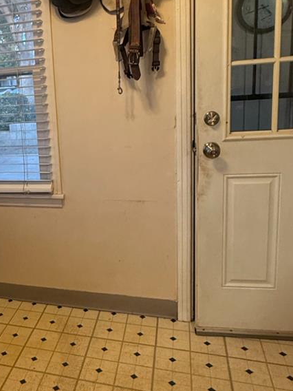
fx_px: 418
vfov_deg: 50.0
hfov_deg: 35.8
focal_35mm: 37
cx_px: 16
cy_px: 167
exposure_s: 1/60
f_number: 2.2
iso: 320
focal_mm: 2.22
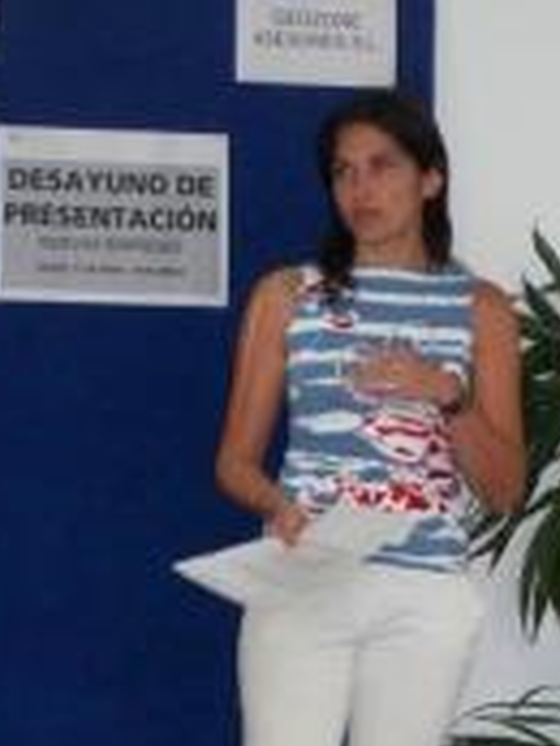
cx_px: 457
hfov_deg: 5.2
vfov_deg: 6.9
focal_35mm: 287
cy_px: 720
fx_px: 6183
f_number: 3.2
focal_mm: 18.5
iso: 250
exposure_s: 1/50
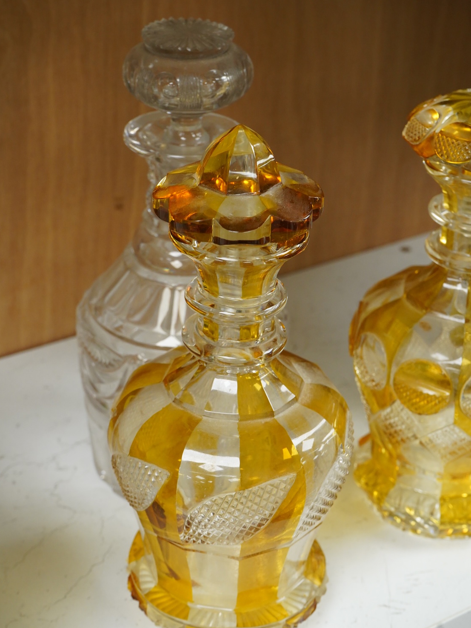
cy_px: 322
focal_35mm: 66
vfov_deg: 29.4
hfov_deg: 22.3
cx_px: 232
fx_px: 1197
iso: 2500
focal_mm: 59
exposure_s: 1/80
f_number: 9
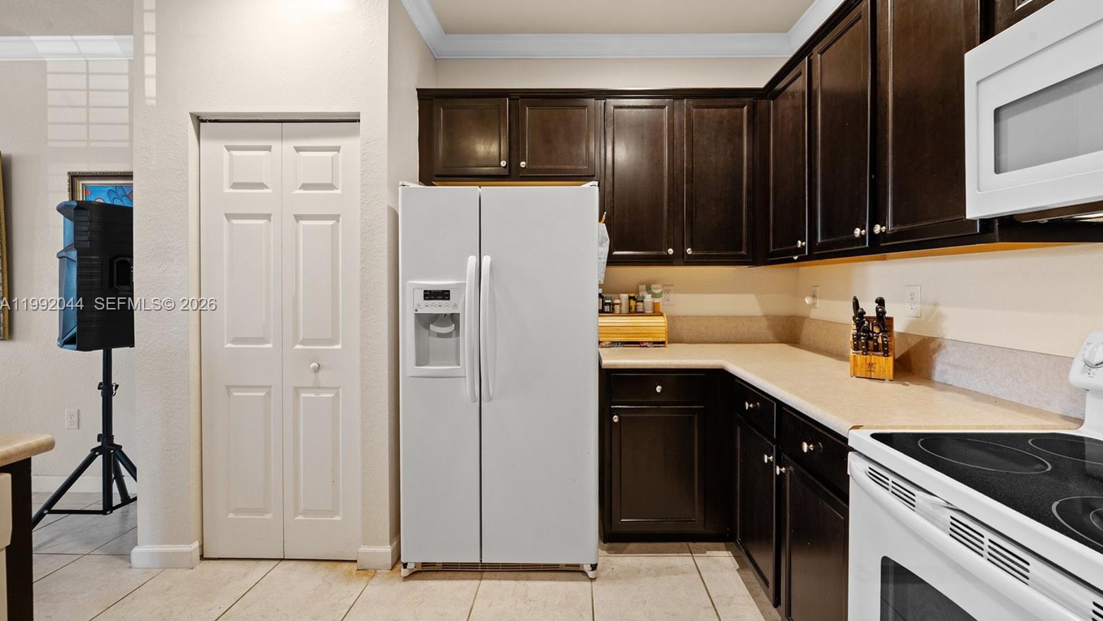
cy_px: 306
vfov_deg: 70.5
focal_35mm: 15
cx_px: 561
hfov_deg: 103.0
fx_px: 439
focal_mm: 14
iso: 200
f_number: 8
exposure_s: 1.6
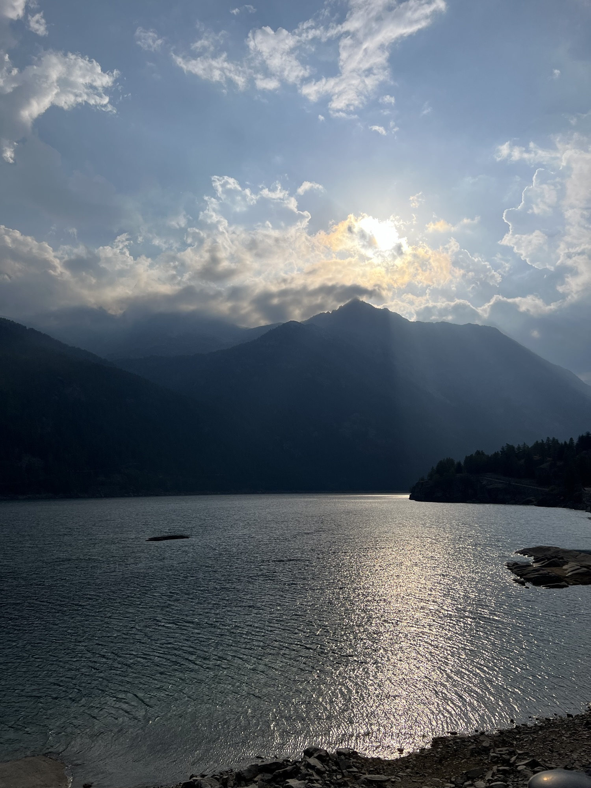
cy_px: 394
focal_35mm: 26
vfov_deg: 67.3
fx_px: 592
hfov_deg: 53.1
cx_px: 296
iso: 32
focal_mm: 5.7
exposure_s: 1/16393
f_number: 1.5
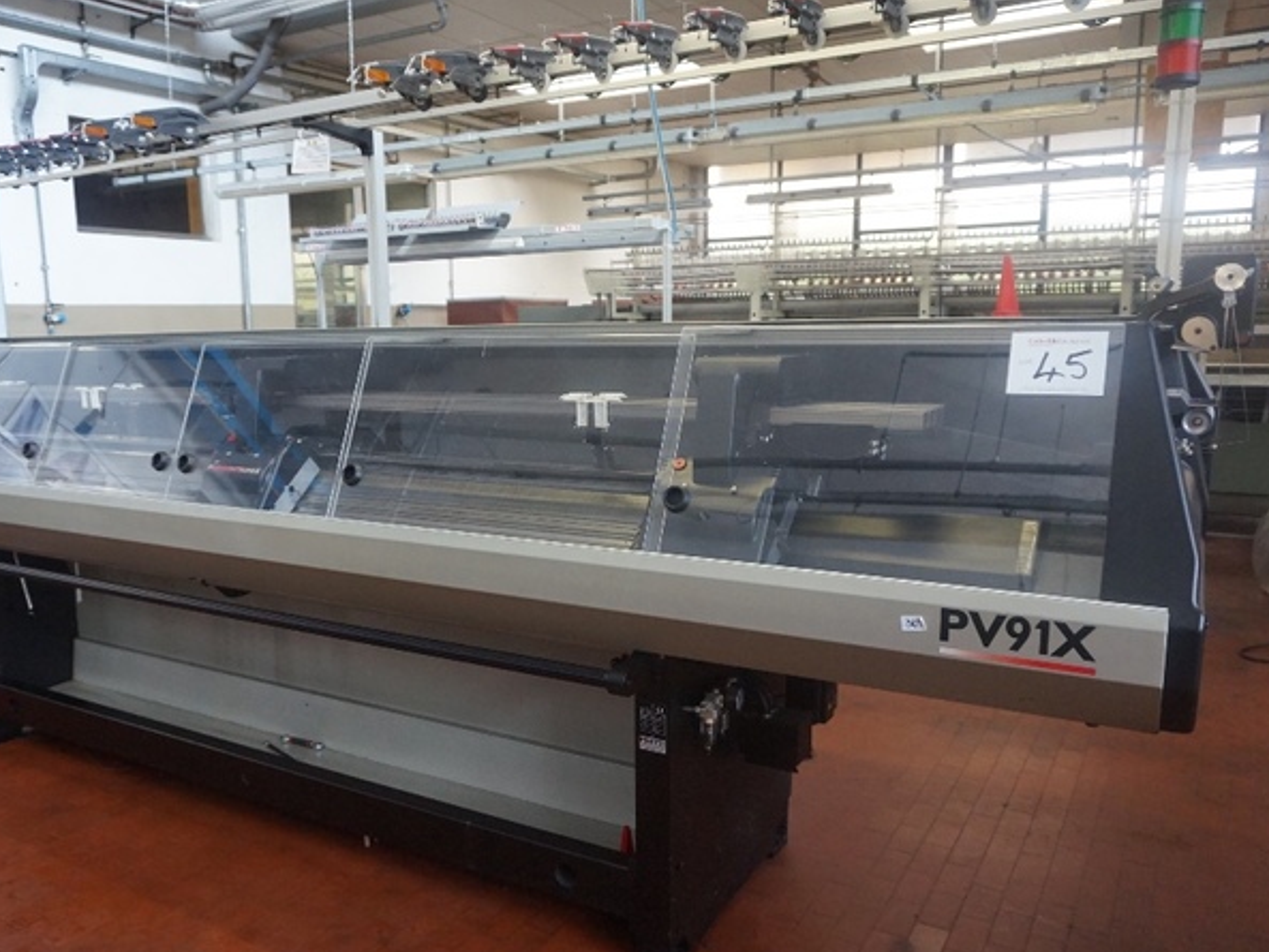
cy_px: 505
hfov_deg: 63.3
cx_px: 565
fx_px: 1027
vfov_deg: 49.7
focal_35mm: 28
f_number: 3.5
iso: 2000
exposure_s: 1/160
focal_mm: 16
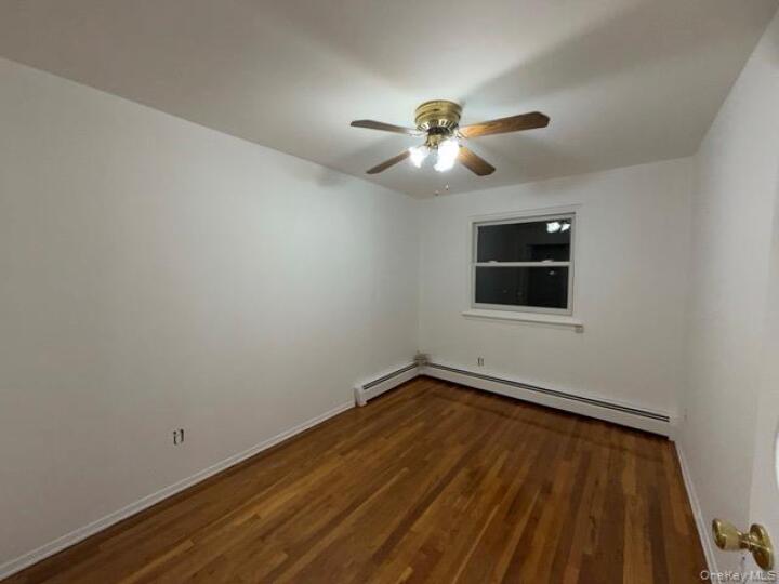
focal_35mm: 14
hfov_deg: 102.1
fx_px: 315
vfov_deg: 85.7
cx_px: 390
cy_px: 292
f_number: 2.2
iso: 125
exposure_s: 1/120
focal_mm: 2.22
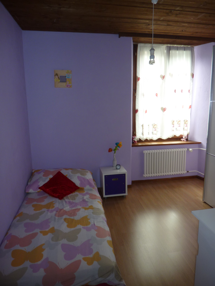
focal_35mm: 25
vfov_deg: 69.4
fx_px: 207
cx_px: 108
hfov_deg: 54.9
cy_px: 143
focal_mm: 4.1
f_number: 3.3
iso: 100
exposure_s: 1/30
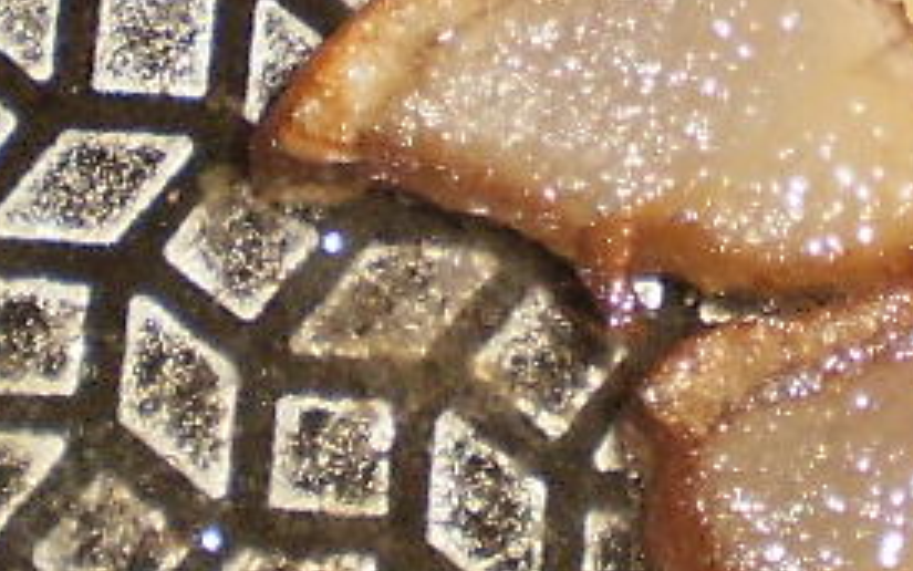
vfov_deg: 5.8
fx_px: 5525
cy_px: -408
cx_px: 750
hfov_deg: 9.4
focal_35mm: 222
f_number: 3.1
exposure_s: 1/30
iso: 125
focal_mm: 6.3
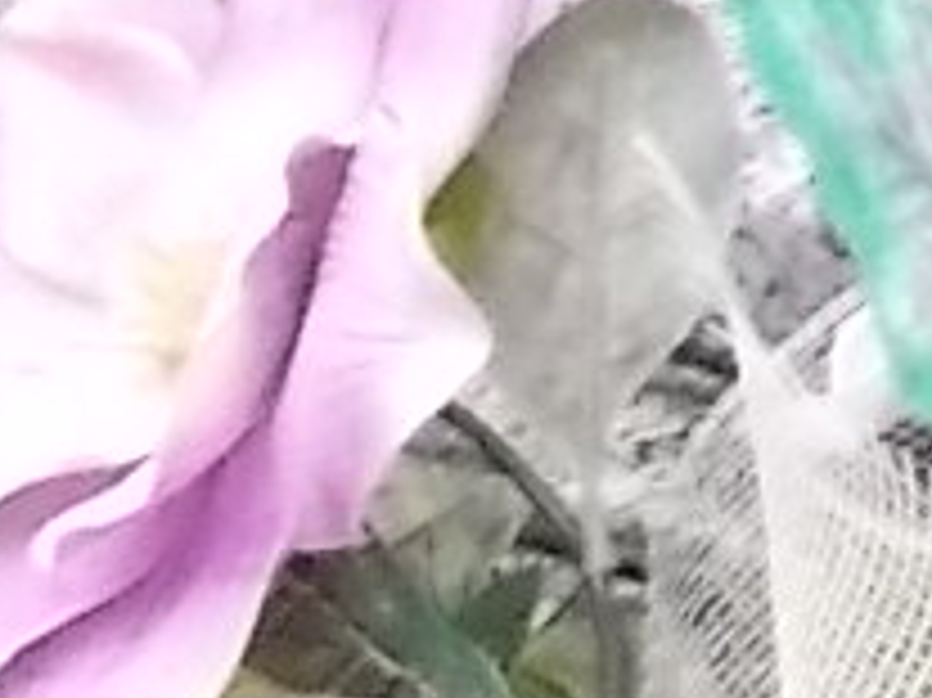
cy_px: -1468
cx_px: 3318
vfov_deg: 6.6
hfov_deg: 7.7
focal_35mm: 201
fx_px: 5409
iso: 400
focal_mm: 4.6
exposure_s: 1/250
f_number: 8
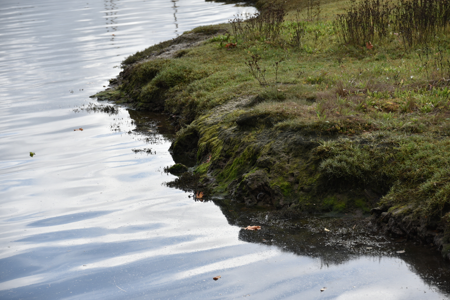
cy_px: 150
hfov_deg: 16.8
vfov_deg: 11.2
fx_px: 1525
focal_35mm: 122
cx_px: 225
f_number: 6.3
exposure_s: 1/250
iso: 100
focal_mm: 122
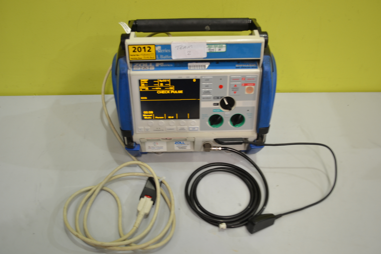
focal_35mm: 36
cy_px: 127
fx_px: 381
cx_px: 190
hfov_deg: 53.1
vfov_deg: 36.9
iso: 400
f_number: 4
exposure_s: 1/30
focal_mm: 24
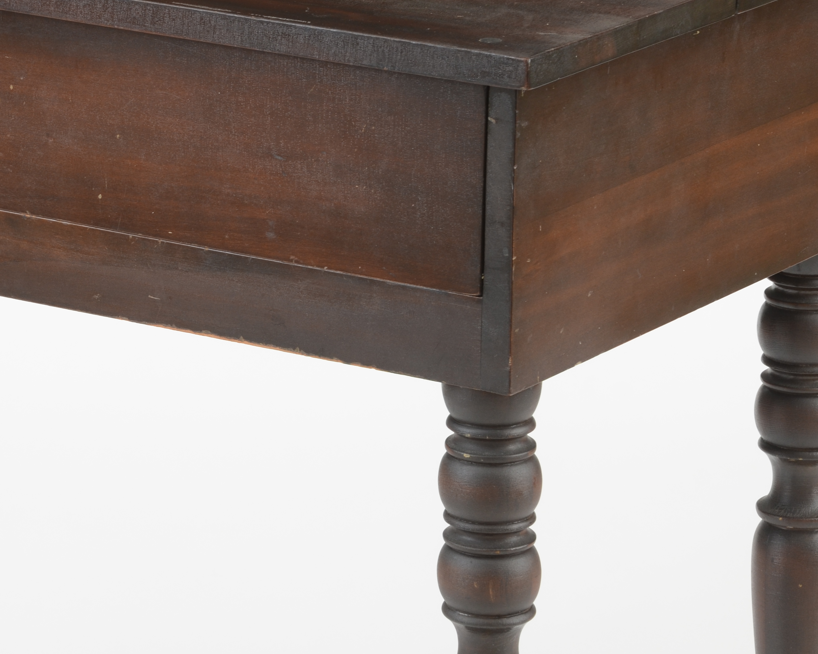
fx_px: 4502
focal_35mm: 186
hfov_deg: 10.4
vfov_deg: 8.3
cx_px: 187
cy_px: 259
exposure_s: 1/125
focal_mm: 70
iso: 200
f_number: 9
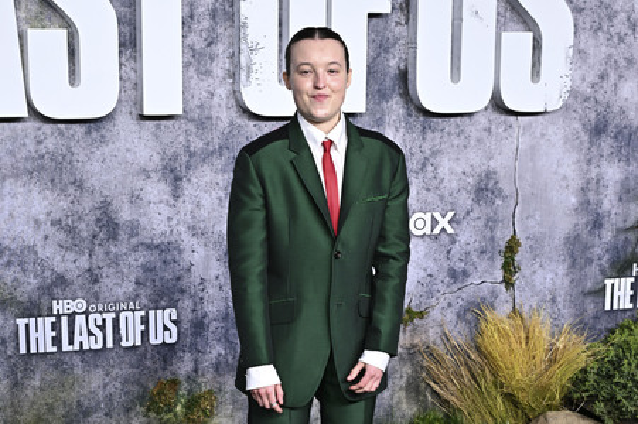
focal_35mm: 52
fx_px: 921
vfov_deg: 26.0
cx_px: 319
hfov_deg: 38.2
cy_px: 212
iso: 400
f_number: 6.3
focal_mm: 52
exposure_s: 1/250
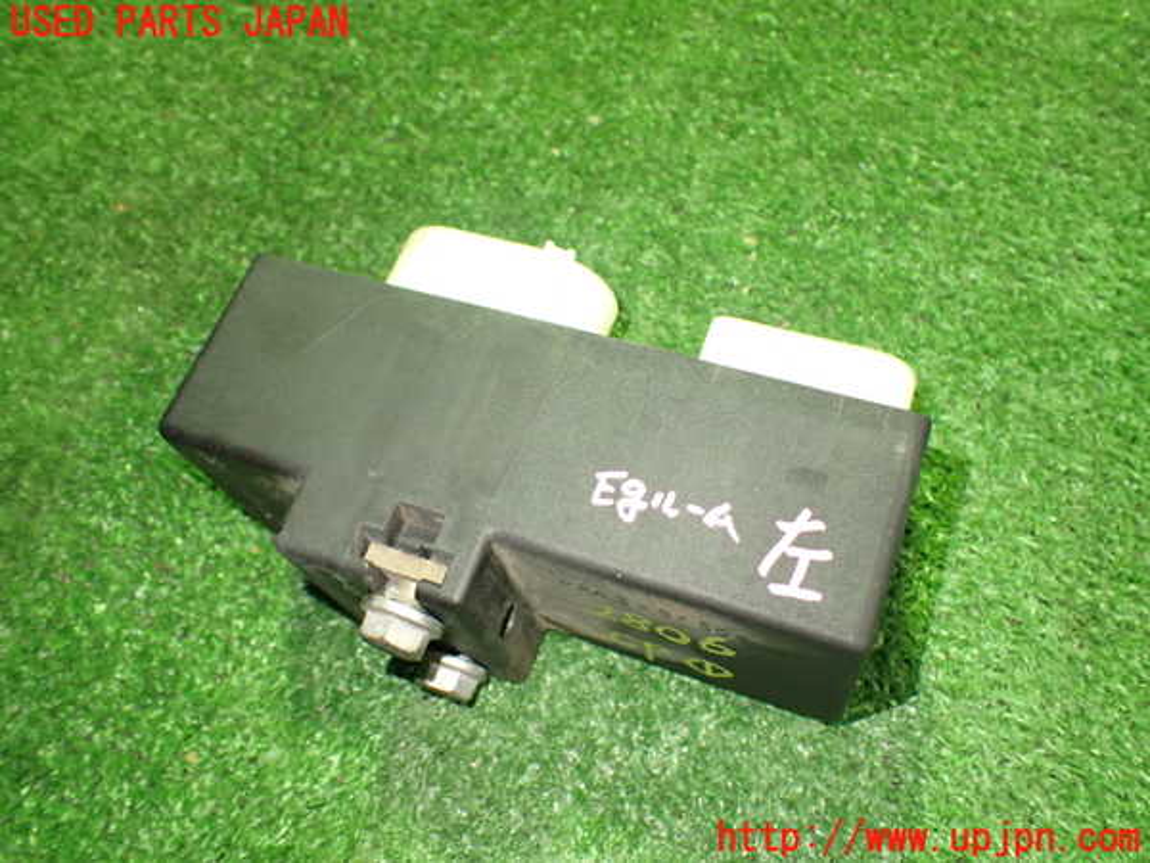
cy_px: 432
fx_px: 997
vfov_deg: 46.8
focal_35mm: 30
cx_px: 575
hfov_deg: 60.0
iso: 800
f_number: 2.3
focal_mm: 5.4
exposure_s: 1/40
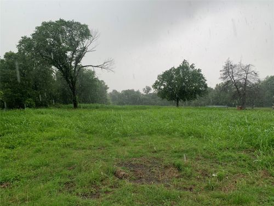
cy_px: 103
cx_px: 137
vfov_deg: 53.1
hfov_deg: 67.3
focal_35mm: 26
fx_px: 206
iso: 25
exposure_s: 1/122
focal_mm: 4.25
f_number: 1.8
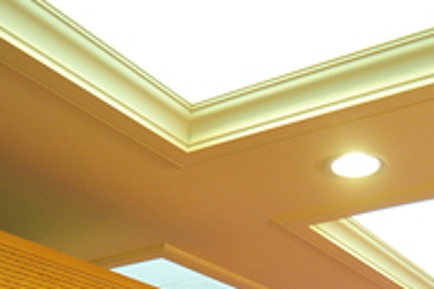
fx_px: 735
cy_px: 494
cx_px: 345
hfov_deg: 32.0
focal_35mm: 61
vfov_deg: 18.3
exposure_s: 1/40
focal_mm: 17
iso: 1250
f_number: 3.5
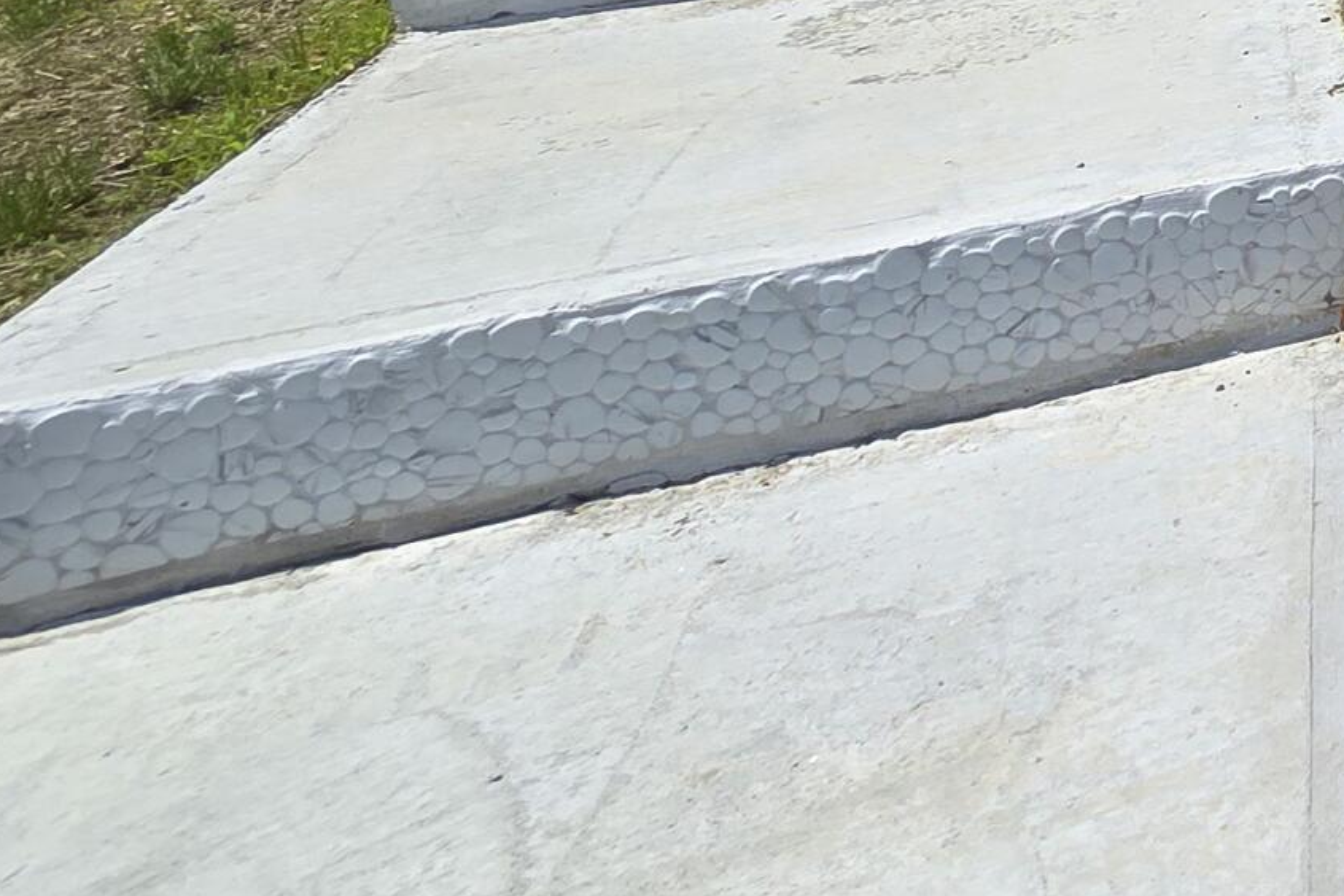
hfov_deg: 23.0
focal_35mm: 48
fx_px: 1792
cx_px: 2376
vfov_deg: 21.4
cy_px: -594
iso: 50
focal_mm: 2.2
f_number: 2.2
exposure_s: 1/3333
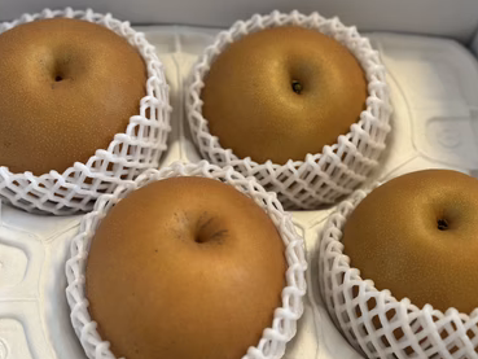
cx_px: 241
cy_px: 185
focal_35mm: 52
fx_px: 718
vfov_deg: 28.0
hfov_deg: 36.8
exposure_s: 1/50
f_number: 1.78
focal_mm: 6.86
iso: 125
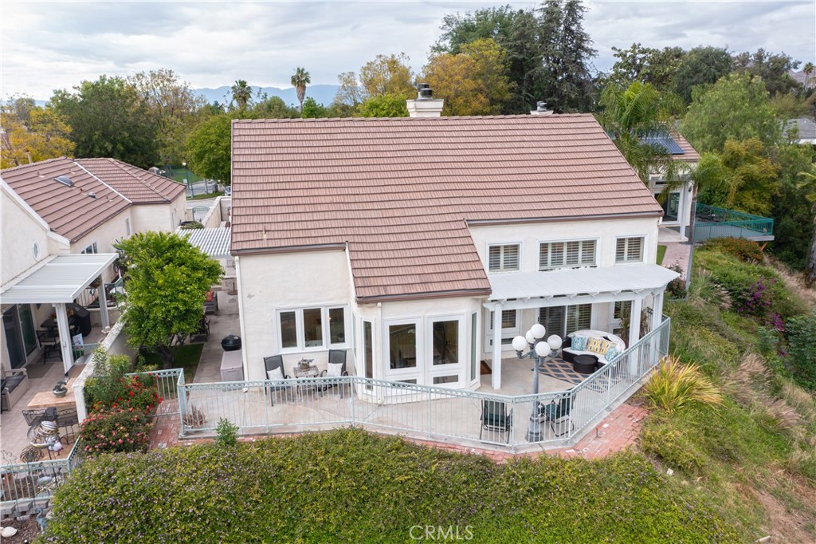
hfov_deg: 65.5
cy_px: 272
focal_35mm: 28
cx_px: 408
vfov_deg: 46.4
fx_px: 634
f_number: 4.5
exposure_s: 1/80
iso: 100
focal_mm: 10.26
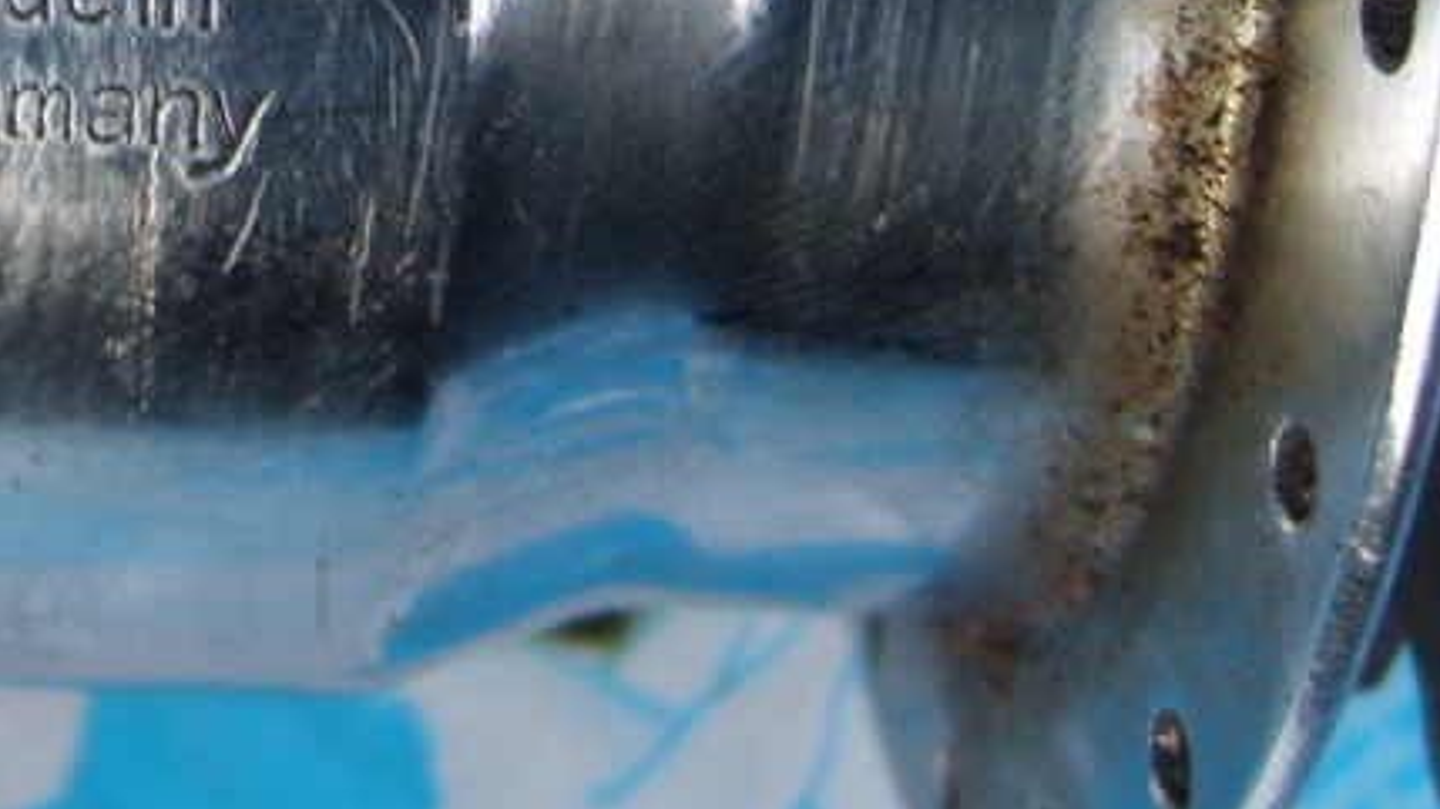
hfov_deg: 22.7
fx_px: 3474
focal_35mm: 91
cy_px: -420
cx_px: 101
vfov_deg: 12.6
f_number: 2.8
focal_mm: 5.8
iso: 86
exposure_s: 1/30
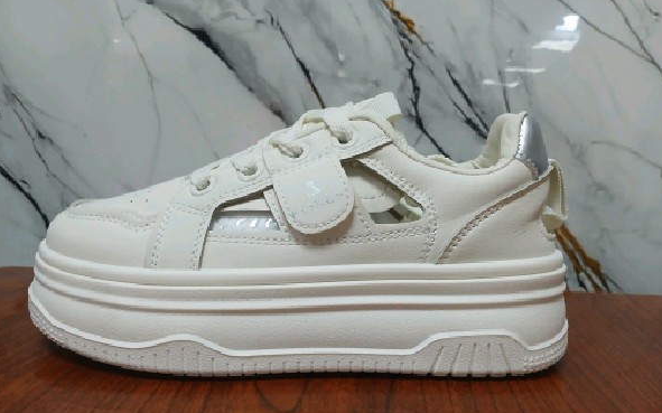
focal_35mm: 28
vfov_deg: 44.4
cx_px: 332
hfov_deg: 66.5
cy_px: 240
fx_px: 505
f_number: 1.8
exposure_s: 1/60.2
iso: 250
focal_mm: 3.98
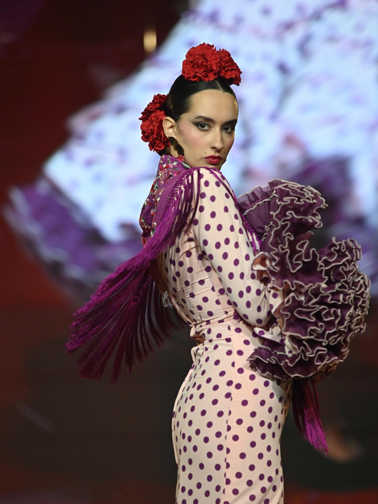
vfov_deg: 9.1
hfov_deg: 6.8
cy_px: 270
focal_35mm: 217
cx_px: 189
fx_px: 3160
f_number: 4.5
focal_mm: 200
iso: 2000
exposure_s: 1/640
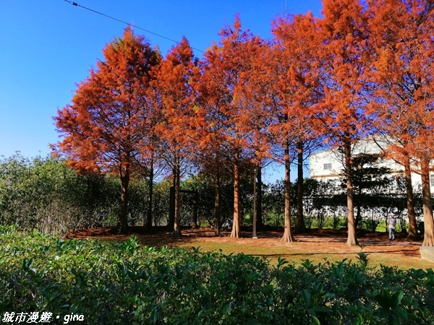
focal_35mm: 26
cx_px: 217
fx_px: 326
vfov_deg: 53.1
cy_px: 162
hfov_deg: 67.3
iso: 50
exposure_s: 1/839
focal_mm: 3.81
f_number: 2.2
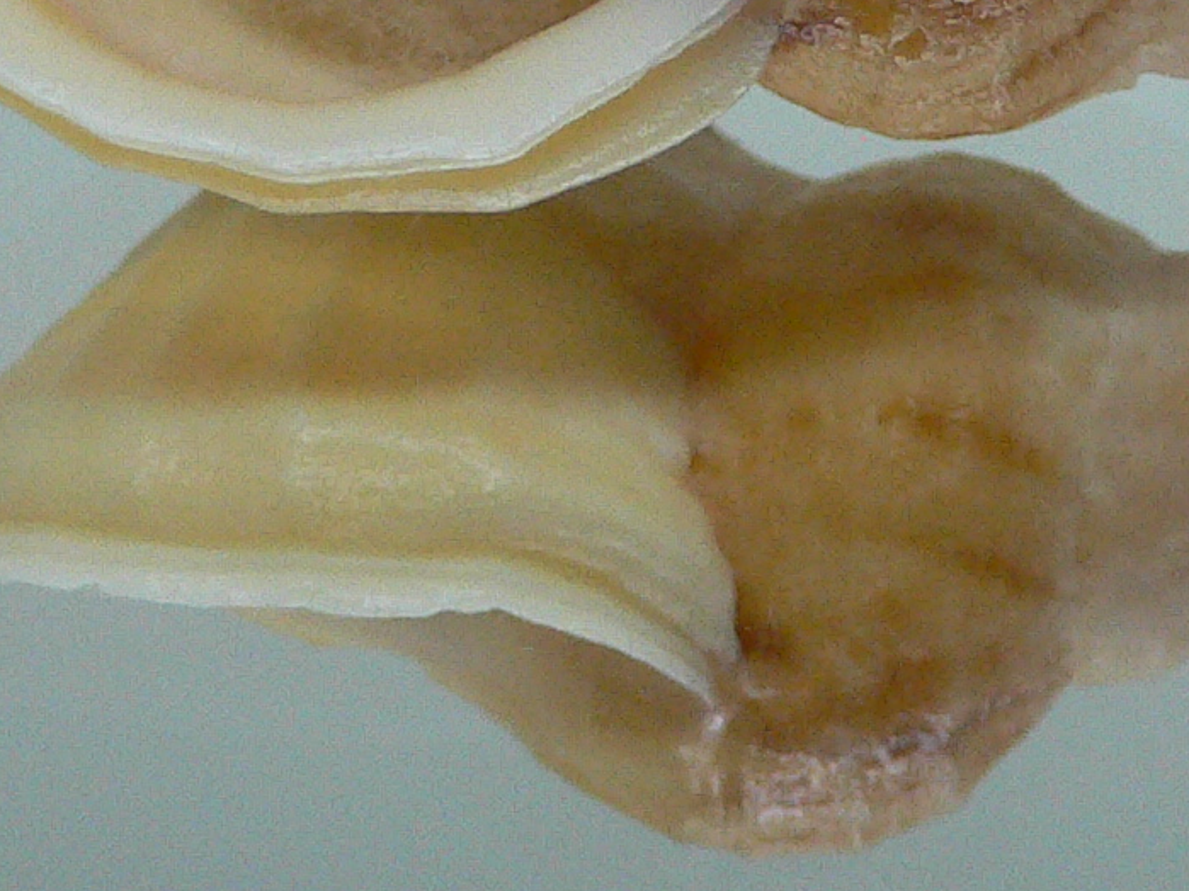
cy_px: -114
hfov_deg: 19.4
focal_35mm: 101
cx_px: 672
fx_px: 3469
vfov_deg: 14.3
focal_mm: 4.6
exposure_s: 1/60
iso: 200
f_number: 2.8
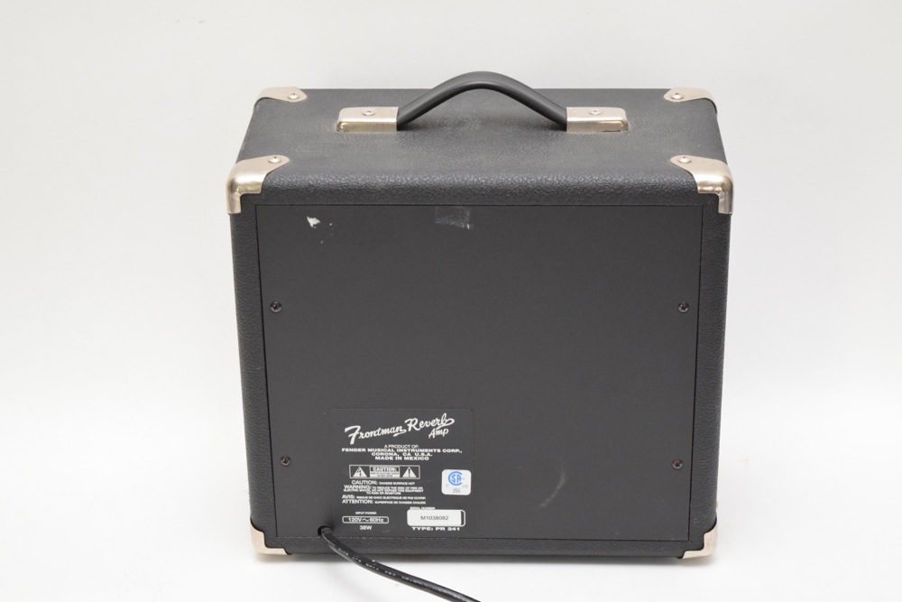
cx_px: 451
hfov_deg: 26.0
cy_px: 301
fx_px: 1954
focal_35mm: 78
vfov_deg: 17.5
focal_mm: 52
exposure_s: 1/60
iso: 2000
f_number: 5.6
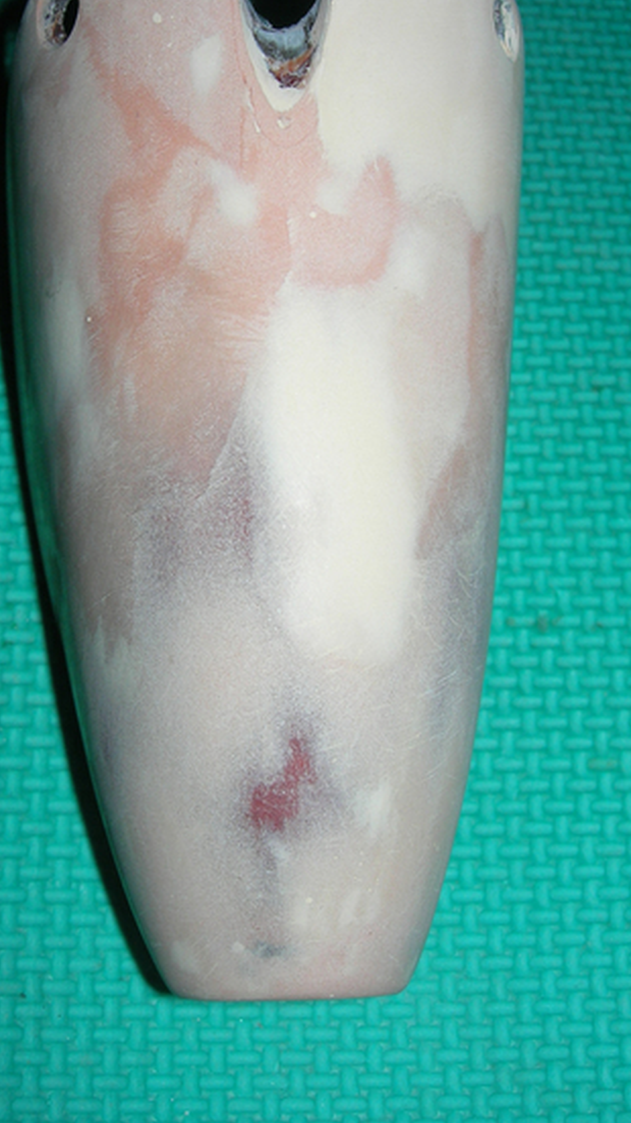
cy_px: 478
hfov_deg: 24.8
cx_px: 252
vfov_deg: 42.8
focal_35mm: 48
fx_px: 1430
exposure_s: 1/60.1
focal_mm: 7.8
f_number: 4.8
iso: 64
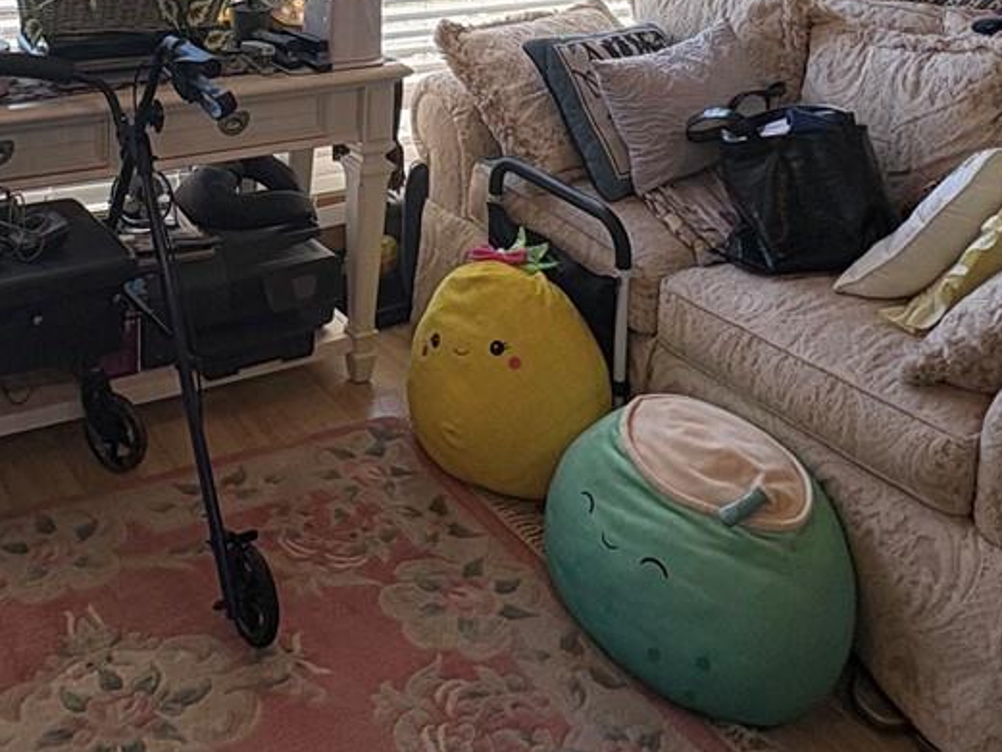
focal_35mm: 43
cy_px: -137
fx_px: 1245
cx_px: 273
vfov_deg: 29.3
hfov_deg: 42.7
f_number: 2.2
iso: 50
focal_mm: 2.22
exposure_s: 1/150
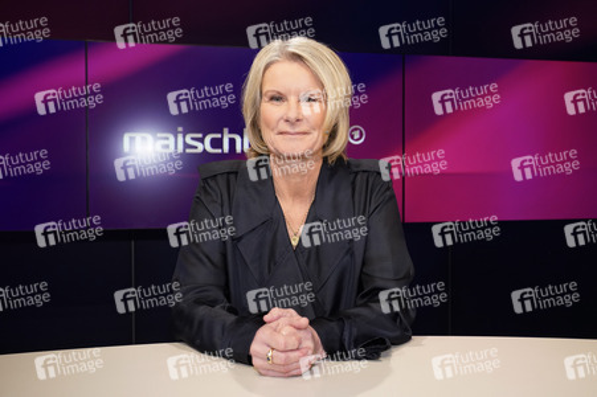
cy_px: 198
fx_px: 630
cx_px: 298
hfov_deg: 50.7
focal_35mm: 38
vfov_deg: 35.0
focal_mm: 38
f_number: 5.6
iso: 2000
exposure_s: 1/125
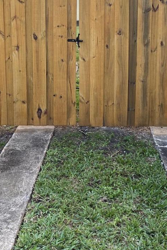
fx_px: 529
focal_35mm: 76
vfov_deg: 26.6
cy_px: 109
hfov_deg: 17.9
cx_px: 70
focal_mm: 4.25
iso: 64
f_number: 1.8
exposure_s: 1/122
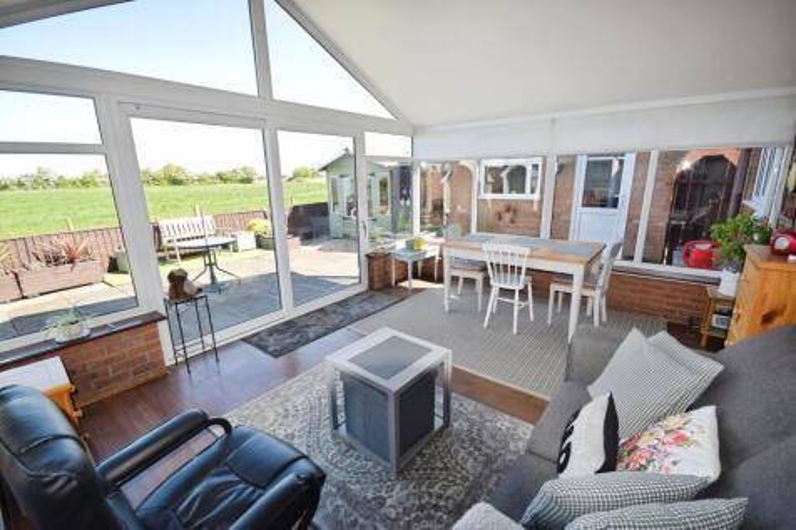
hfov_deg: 100.4
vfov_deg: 77.3
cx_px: 398
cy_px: 265
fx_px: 332
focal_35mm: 15
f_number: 5.6
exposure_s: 1/125
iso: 180
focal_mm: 10
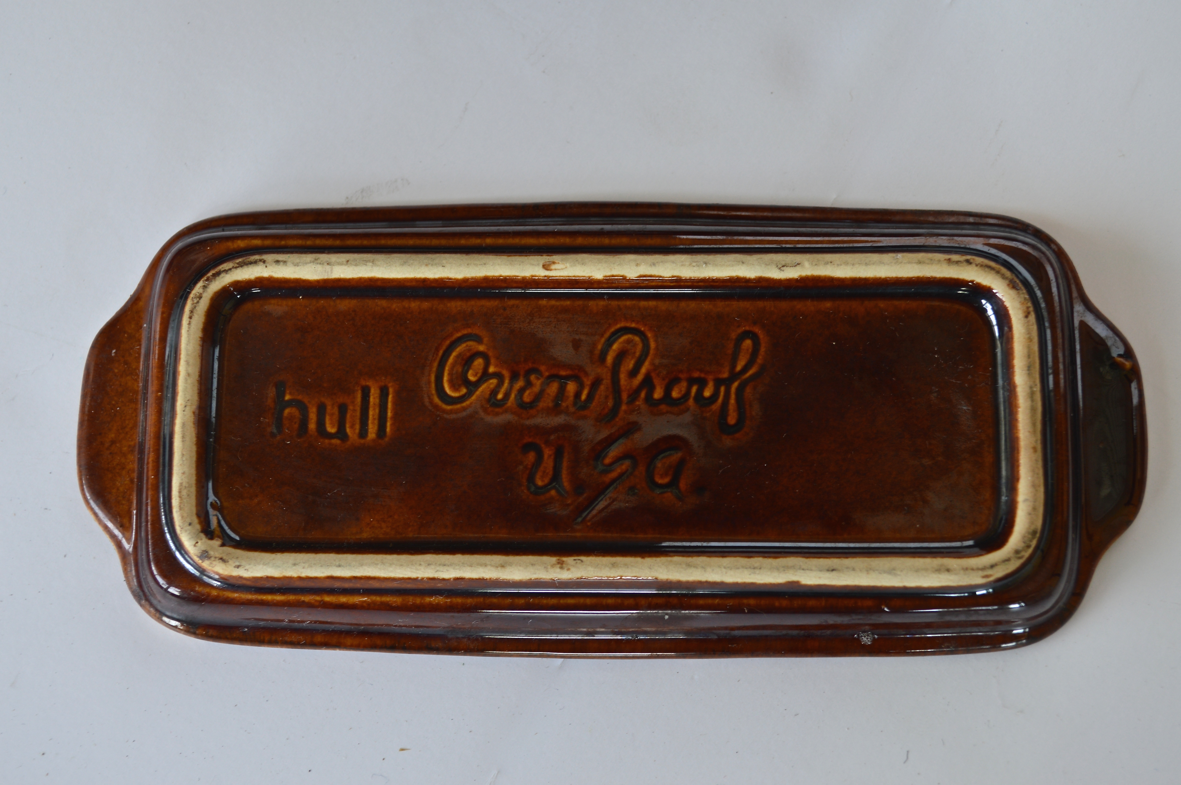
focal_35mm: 48
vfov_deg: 28.0
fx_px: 1573
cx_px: 590
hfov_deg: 41.1
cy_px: 392
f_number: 5.6
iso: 100
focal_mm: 32
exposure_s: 1/25
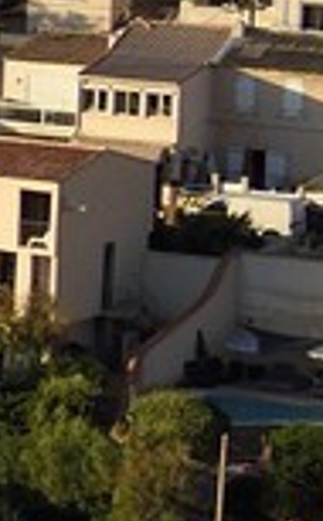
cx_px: -2281
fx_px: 5745
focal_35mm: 406
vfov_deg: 5.2
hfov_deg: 2.7
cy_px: -99
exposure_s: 1/250
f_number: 10
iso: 200
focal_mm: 38
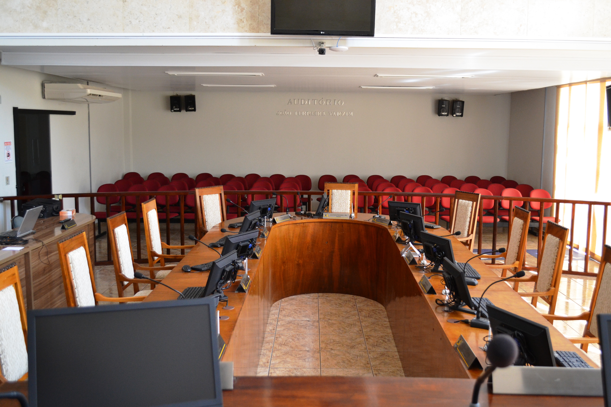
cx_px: 306
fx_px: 611
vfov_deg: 36.9
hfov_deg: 53.1
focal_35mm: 36
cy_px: 204
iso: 900
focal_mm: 24
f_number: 4
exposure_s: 1/60
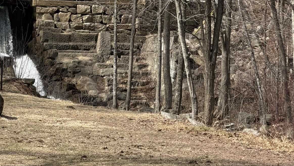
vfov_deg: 6.3
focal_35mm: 192
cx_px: 105
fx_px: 1497
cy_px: 94
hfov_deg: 11.2
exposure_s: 1/638
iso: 40
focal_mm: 16.89
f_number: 2.8
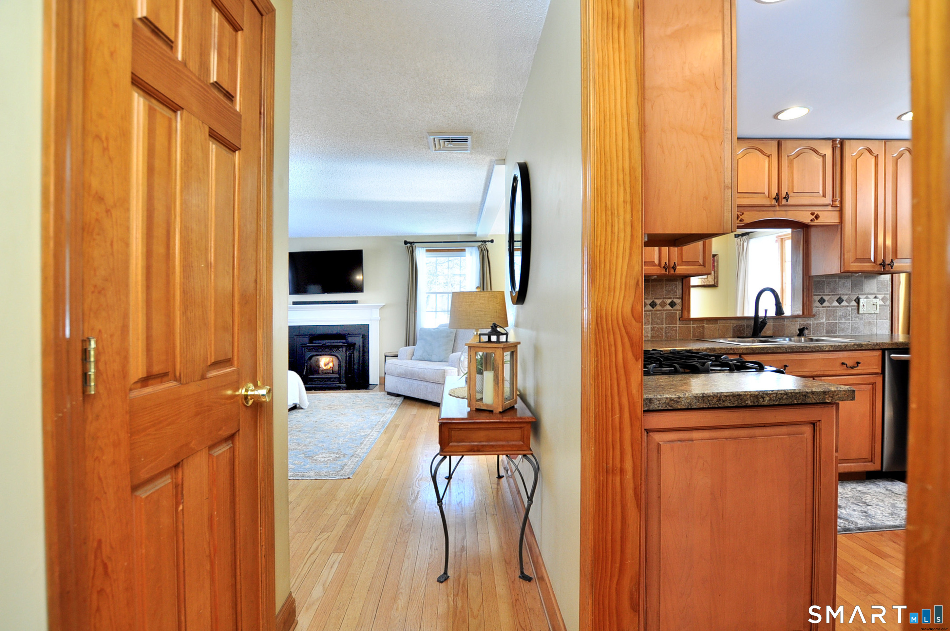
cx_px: 475
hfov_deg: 95.1
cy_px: 316
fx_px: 435
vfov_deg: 71.9
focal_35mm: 16
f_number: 4.5
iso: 250
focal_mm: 11
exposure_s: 1/60
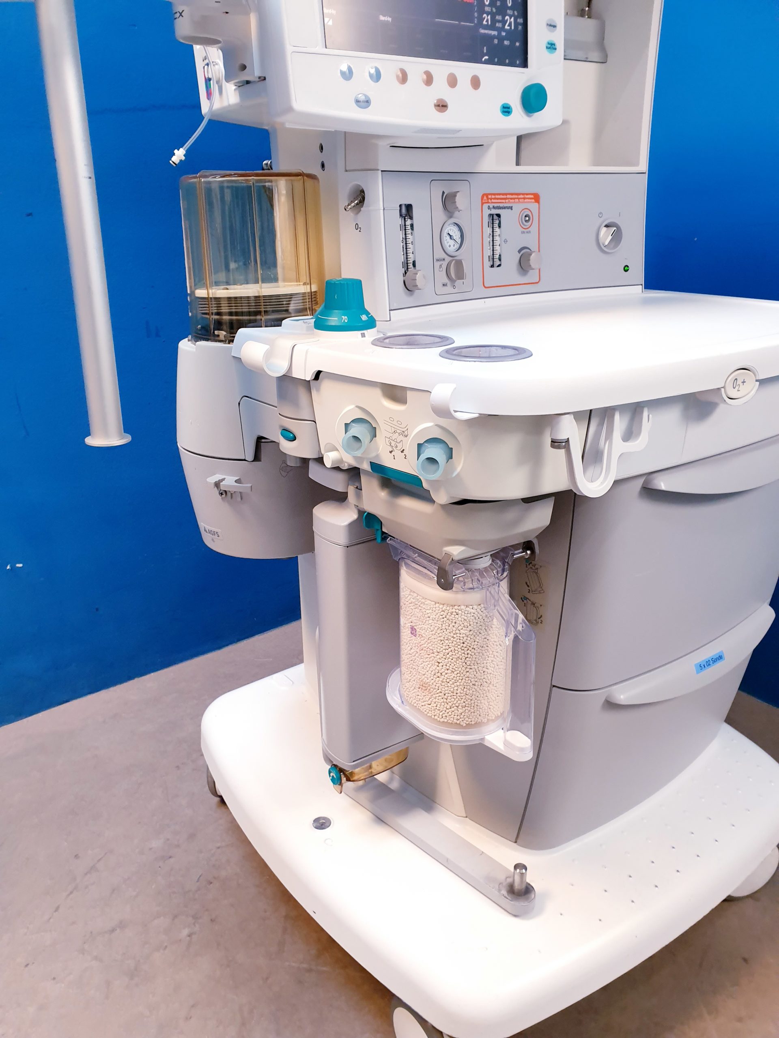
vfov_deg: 67.3
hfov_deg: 53.1
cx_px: 390
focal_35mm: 26
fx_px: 780
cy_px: 519
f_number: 2.4
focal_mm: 4.3
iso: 200
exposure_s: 1/50
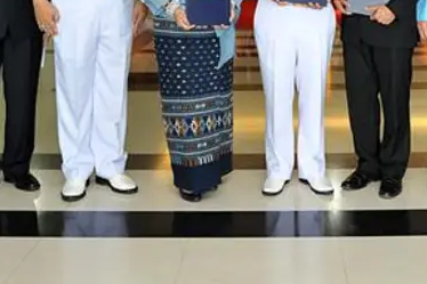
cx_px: 287
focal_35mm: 50
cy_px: 23
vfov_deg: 26.0
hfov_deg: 39.1
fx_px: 593
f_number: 4
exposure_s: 1/60
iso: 800
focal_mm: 24
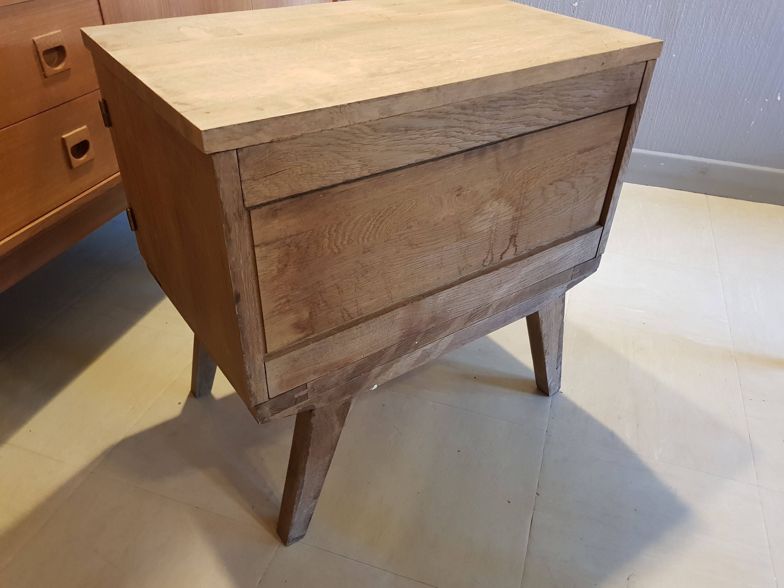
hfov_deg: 67.3
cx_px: 392
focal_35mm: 26
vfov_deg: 53.1
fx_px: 589
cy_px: 294
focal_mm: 4.2
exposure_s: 1/19
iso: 200
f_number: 1.7
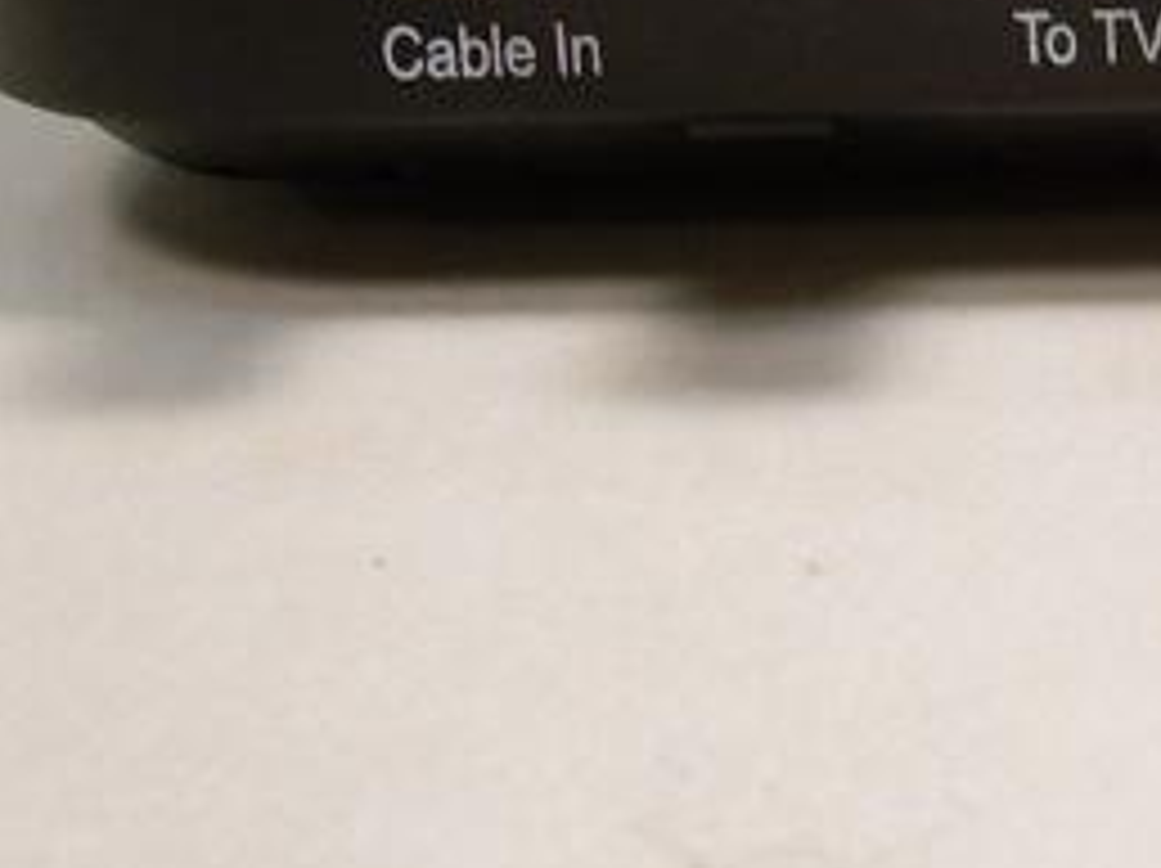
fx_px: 5060
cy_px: -72
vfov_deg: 9.7
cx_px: 1436
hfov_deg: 12.7
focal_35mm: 151
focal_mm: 6.3
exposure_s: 1/38.9
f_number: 2.8
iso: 50
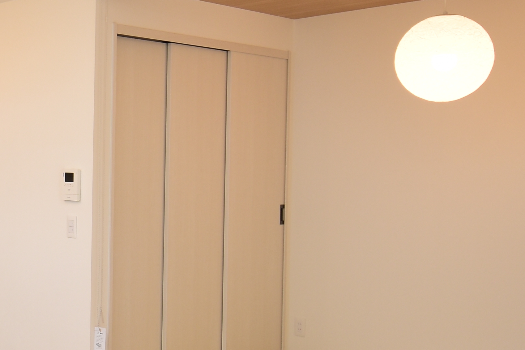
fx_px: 773
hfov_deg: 32.8
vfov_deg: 25.5
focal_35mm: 53
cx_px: -55
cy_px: 181
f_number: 4.5
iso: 100
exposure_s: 1/20
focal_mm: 10
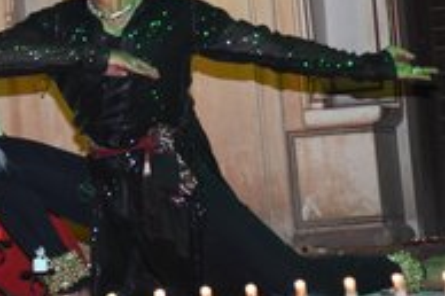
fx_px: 3162
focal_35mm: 256
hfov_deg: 8.0
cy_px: 11
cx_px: 60
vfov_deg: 5.3
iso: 1600
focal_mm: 80
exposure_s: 1/160
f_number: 5.6
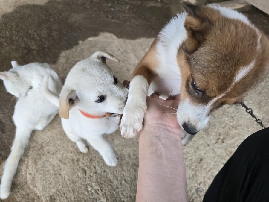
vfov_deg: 58.9
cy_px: 101
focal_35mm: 23
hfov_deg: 73.9
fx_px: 179
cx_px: 134
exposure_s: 1/180
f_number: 1.7
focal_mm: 6.3
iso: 160
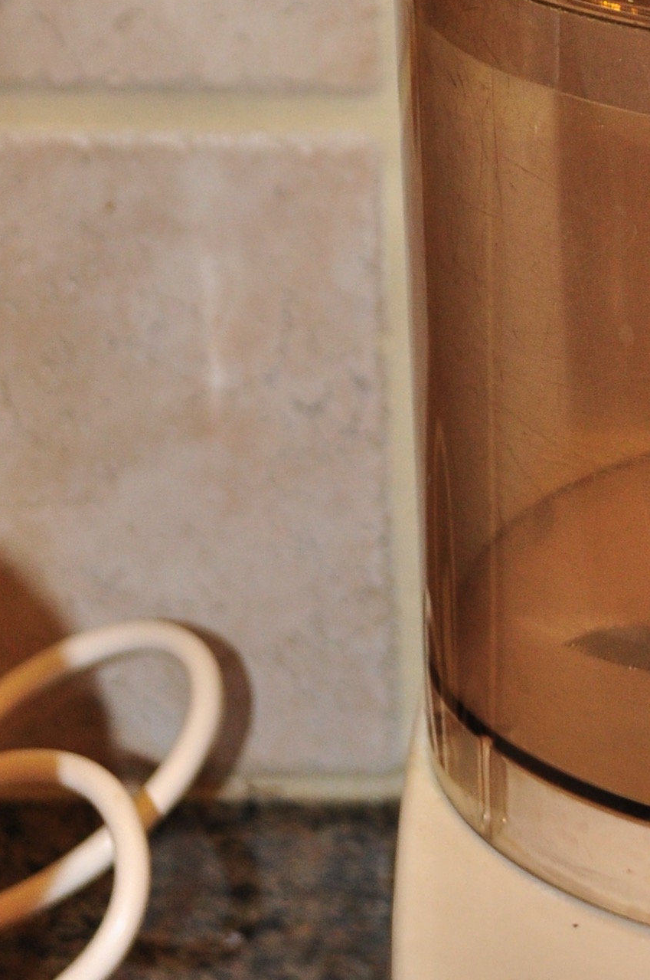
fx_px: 4645
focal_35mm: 171
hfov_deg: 7.8
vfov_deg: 12.0
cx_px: 1006
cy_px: 322
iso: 500
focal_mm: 34
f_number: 5
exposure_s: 1/60
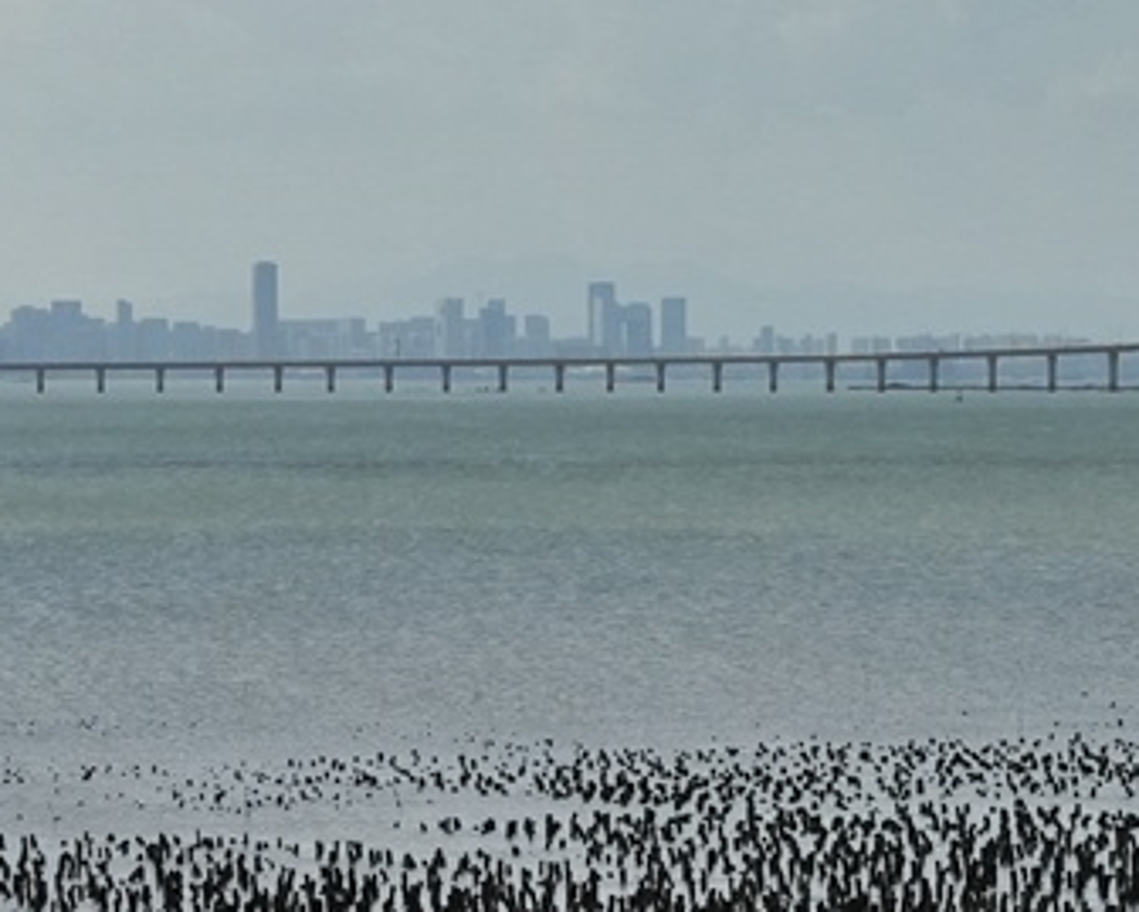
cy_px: 534
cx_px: 881
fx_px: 6171
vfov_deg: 8.5
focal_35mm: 183
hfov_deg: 10.5
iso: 1600
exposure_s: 1/4000
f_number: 11
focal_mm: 42.8
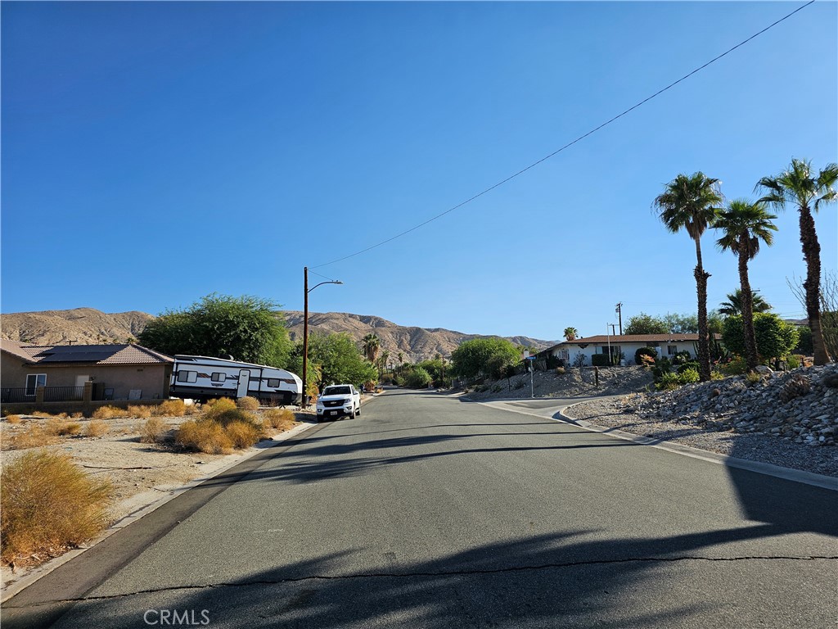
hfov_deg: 73.9
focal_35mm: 23
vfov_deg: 58.9
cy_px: 314
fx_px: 557
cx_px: 419
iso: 16
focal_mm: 6.3
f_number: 1.7
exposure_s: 1/1402
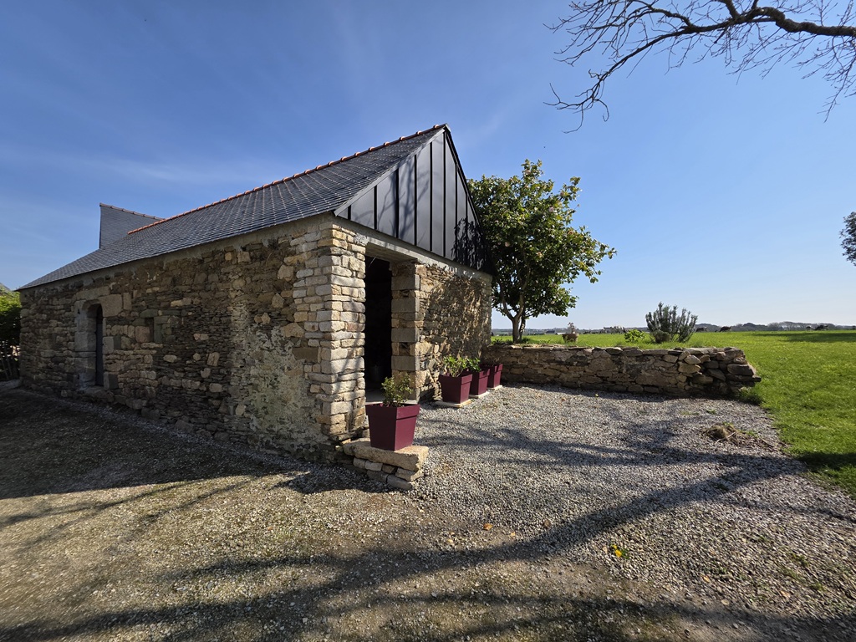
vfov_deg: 89.9
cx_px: 428
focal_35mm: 13
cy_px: 321
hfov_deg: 106.2
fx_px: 321
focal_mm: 2.2
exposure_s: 1/2234
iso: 40
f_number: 1.9
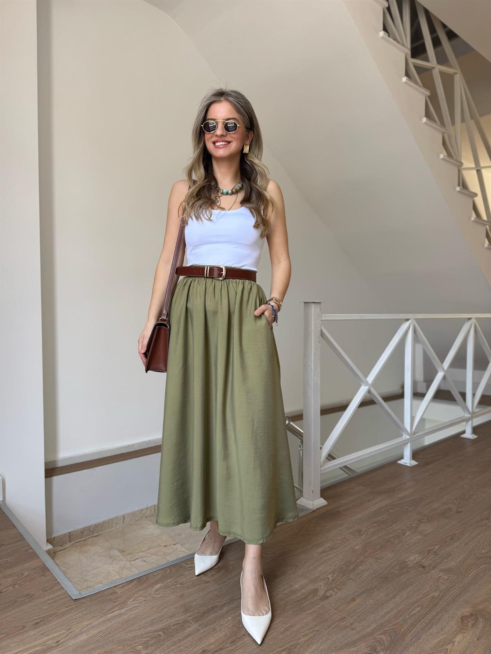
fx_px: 454
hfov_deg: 56.8
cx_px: 246
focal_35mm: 24
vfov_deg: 71.6
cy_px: 327
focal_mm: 6.76
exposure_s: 1/129
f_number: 1.78
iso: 50
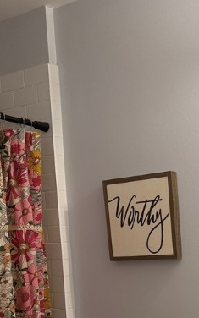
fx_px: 451
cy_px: 291
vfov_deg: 36.3
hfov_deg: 24.1
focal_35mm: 52
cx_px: 185
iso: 160
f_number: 1.78
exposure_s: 1/120
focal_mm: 6.76
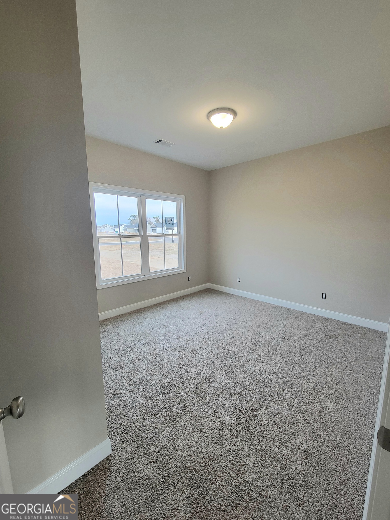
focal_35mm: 13
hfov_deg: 89.9
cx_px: 195
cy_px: 260
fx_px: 195
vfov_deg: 106.2
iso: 125
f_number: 2.2
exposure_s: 1/60.2
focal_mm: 2.2
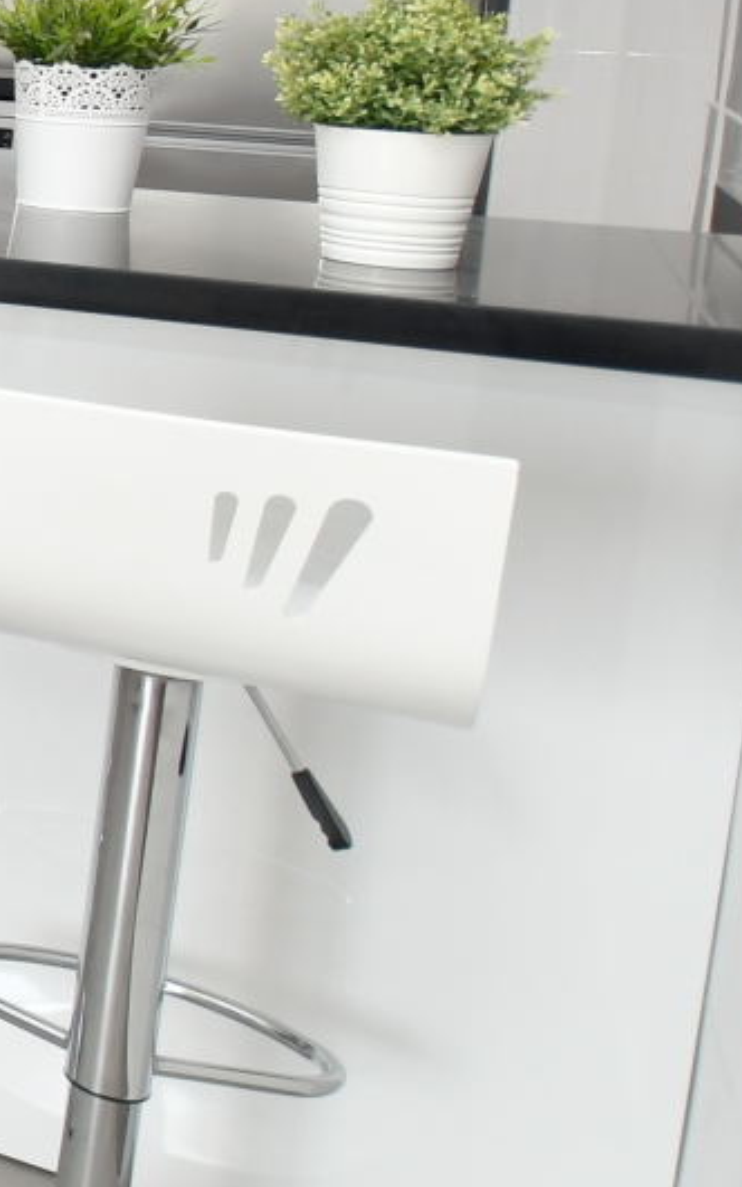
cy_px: 175
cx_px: -1406
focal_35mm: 59
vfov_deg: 33.2
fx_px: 1908
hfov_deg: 12.0
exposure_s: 1/125
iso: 400
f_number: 4.5
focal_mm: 10
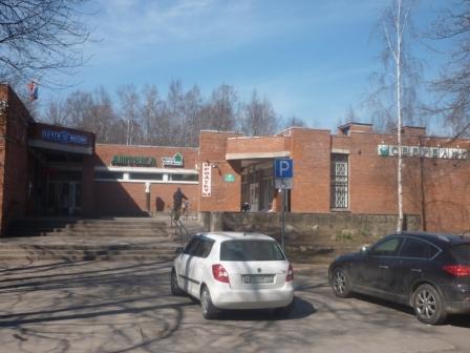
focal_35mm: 37
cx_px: 235
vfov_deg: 38.7
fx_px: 502
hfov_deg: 50.1
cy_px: 176
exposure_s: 1/200
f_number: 8
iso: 80
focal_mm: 5.5
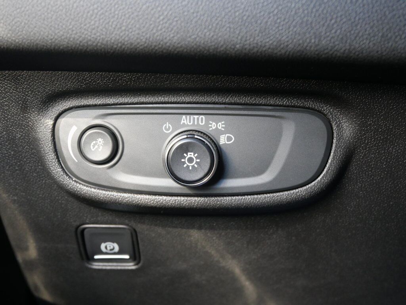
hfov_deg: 51.4
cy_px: 152
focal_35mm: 36
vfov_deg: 39.7
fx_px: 422
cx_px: 203
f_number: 4.2
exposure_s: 1/60
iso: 1000
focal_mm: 18
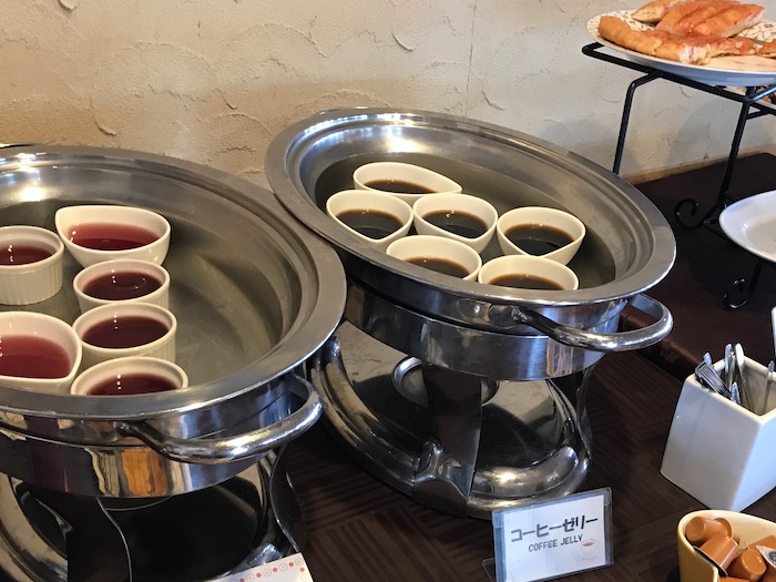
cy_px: 386
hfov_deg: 46.6
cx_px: 460
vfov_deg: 35.6
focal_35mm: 40
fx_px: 897
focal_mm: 3.99
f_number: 1.8
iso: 50
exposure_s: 1/15
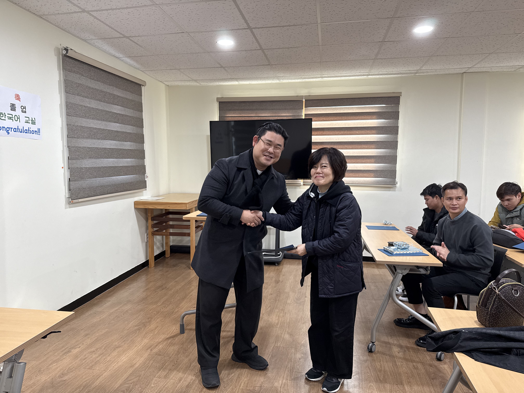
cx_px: 262
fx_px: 363
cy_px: 196
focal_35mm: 24
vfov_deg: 56.8
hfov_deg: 71.6
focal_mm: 6.76
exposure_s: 1/84
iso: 200
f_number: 1.78
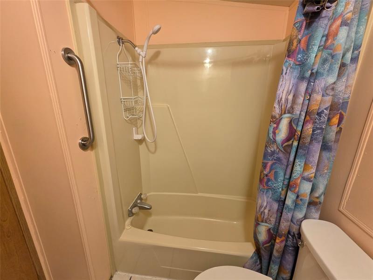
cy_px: 140
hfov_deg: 106.2
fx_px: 140
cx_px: 186
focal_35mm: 13
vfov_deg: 89.9
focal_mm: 2.2
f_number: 1.9
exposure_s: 1/100
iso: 400
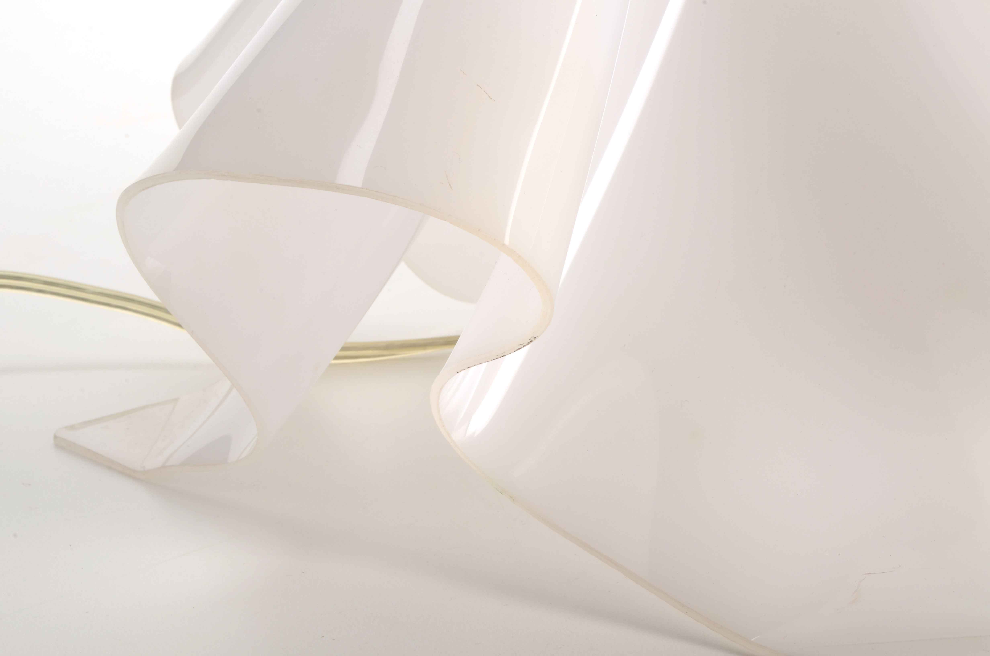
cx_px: 495
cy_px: 328
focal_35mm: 60
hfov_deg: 33.5
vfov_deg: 22.5
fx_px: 1647
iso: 100
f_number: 32
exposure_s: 1/160
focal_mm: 40
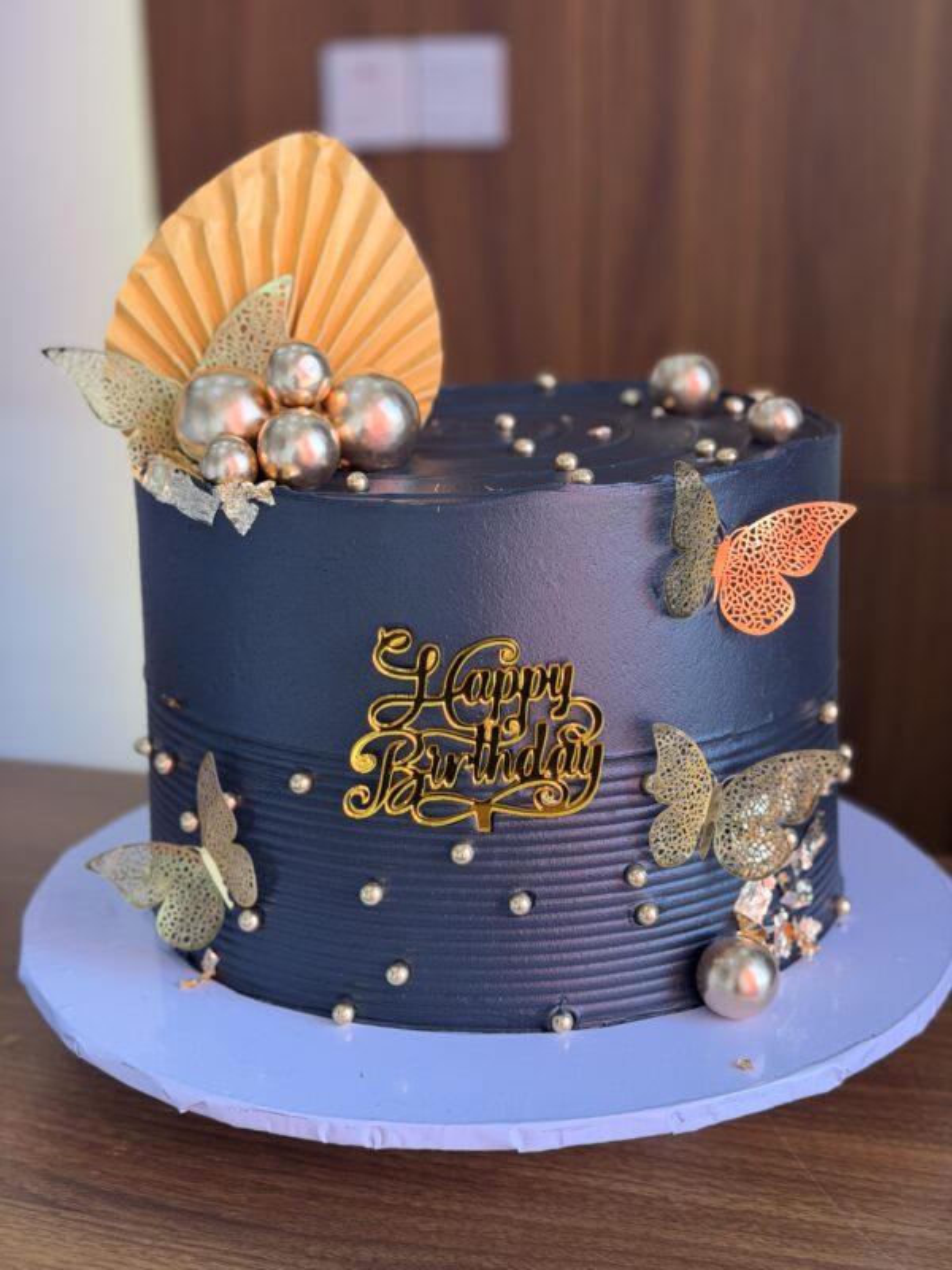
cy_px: 635
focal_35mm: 48
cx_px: 476
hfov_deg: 30.3
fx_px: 1760
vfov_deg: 39.7
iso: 80
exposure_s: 1/184
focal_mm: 6.76
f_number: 1.78
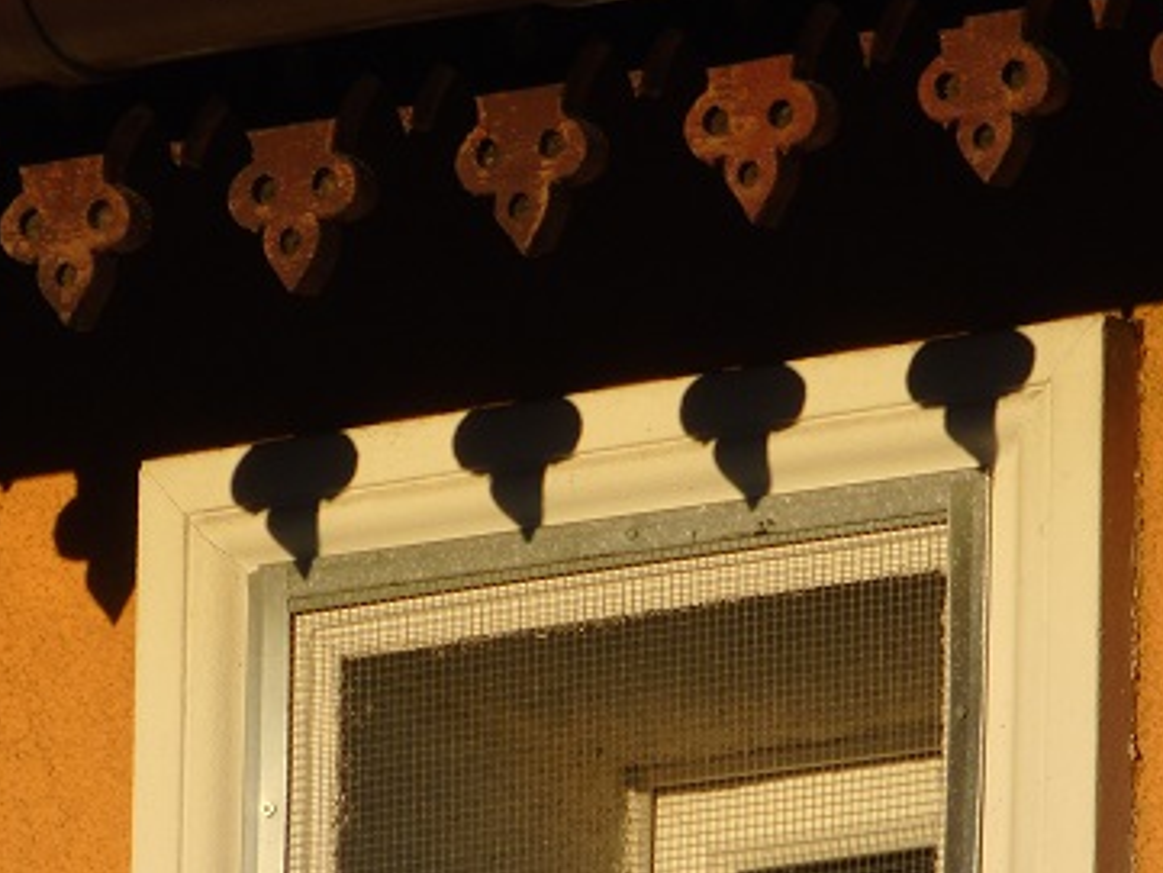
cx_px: 509
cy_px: 668
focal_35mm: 1643
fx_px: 55219
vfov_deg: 0.9
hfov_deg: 1.2
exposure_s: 1/160
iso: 80
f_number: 6.1
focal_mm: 151
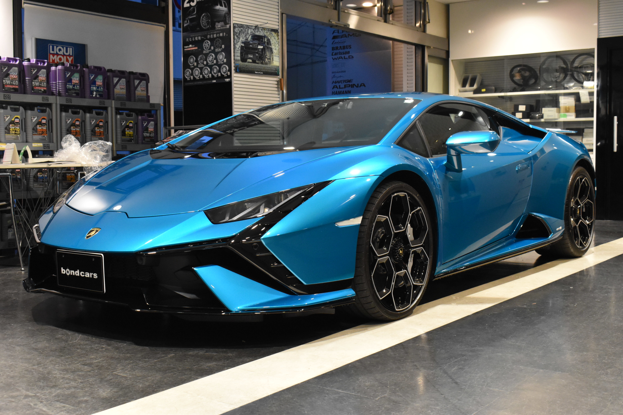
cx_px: 312
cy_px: 208
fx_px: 753
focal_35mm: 44
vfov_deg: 30.9
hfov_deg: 45.0
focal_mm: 29
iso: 2800
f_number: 8
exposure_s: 1/50
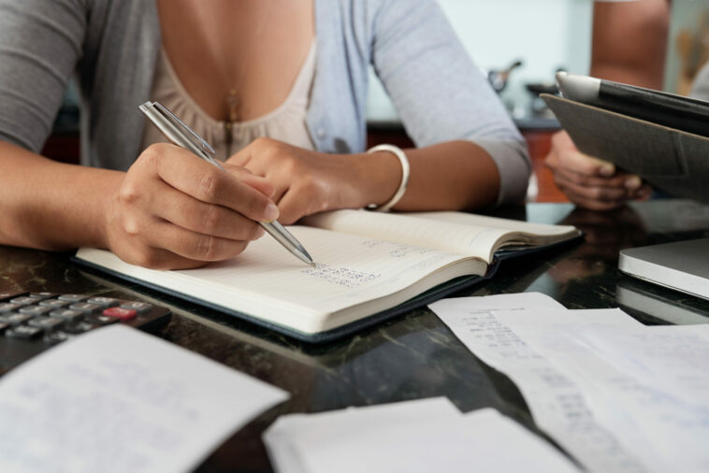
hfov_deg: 54.4
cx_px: 354
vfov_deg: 37.9
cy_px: 236
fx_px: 690
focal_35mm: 35
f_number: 5
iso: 320
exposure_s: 1/60
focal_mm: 35
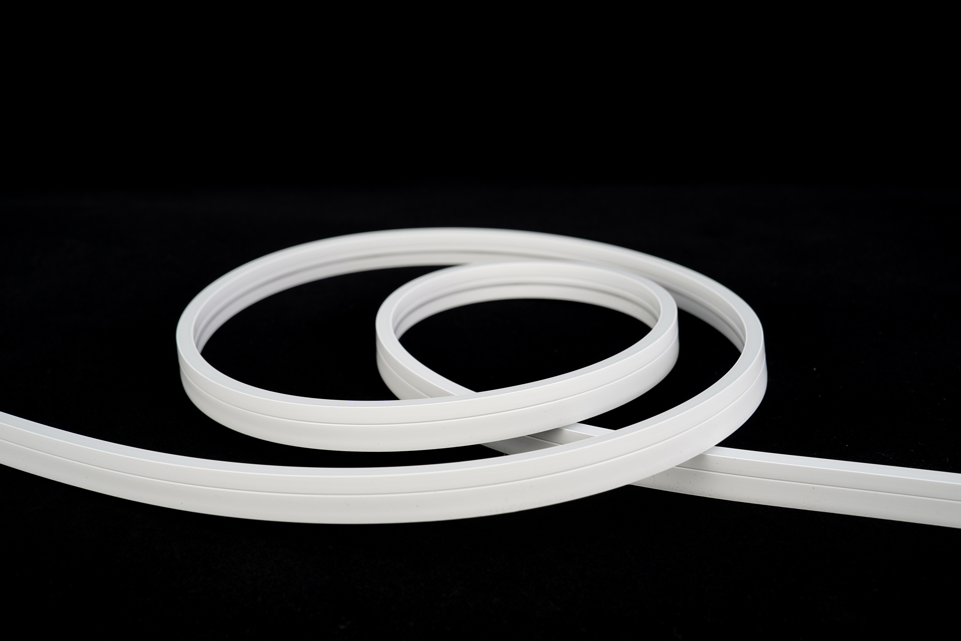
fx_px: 1068
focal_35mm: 40
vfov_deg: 33.4
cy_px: 320
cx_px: 480
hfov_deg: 48.5
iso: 50
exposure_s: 1/13
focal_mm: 40
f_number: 8
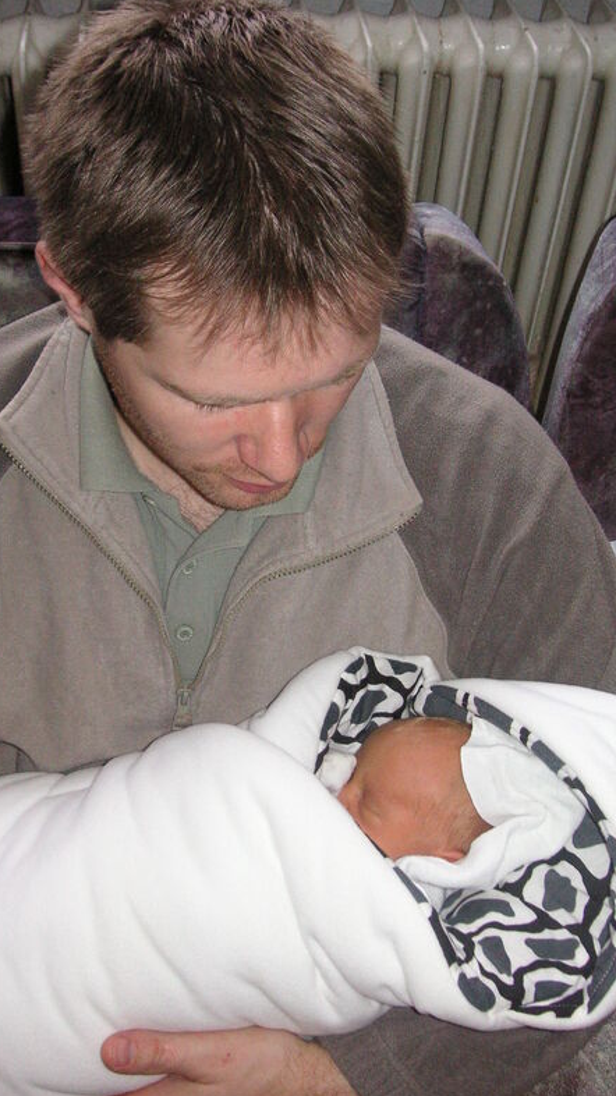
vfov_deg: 49.4
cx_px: 287
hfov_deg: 29.0
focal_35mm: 41
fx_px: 1192
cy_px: 546
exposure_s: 1/45
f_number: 2.8
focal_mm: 6.1
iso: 160
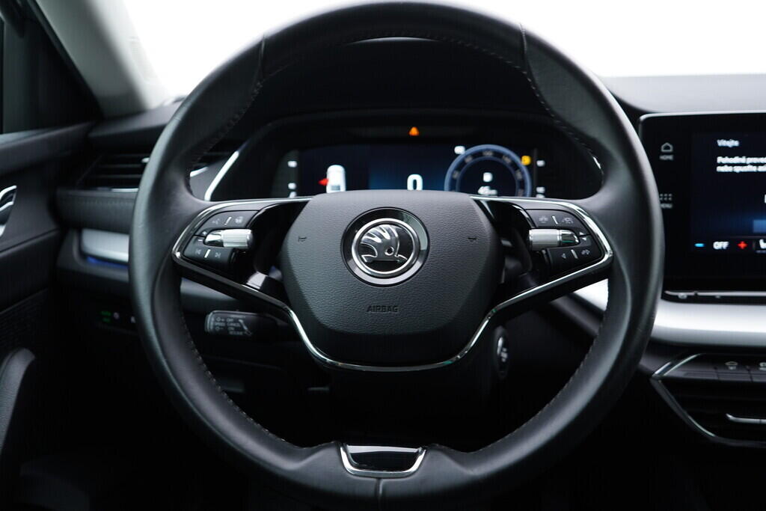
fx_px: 766
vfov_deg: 36.9
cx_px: 383
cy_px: 256
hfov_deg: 53.1
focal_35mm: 36
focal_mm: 24
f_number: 2.8
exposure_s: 1/40
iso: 200
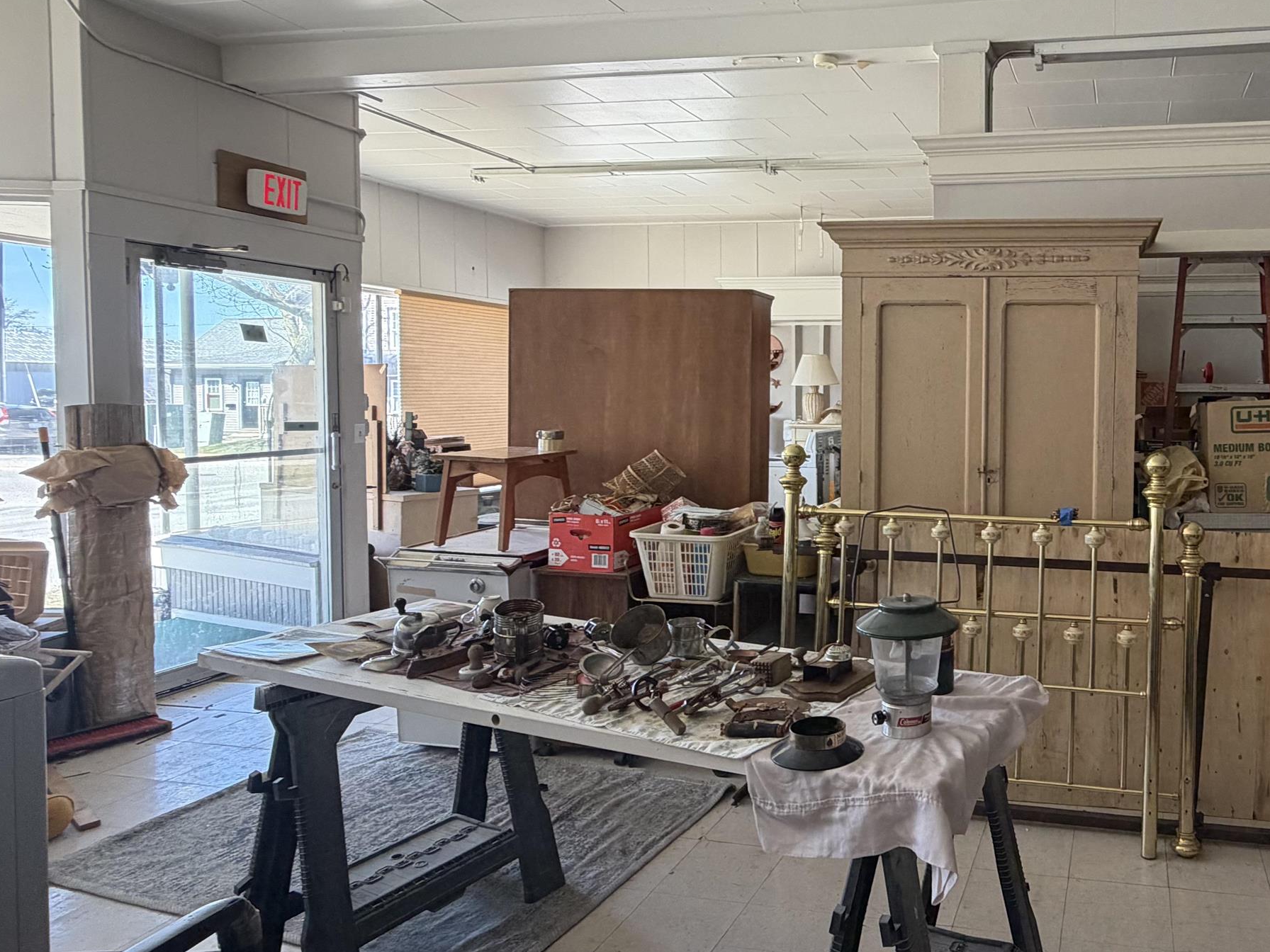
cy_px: 424
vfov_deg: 56.7
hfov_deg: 65.9
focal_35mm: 24
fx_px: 881
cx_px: 993
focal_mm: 2.22
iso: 200
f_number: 2.2
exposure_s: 1/121
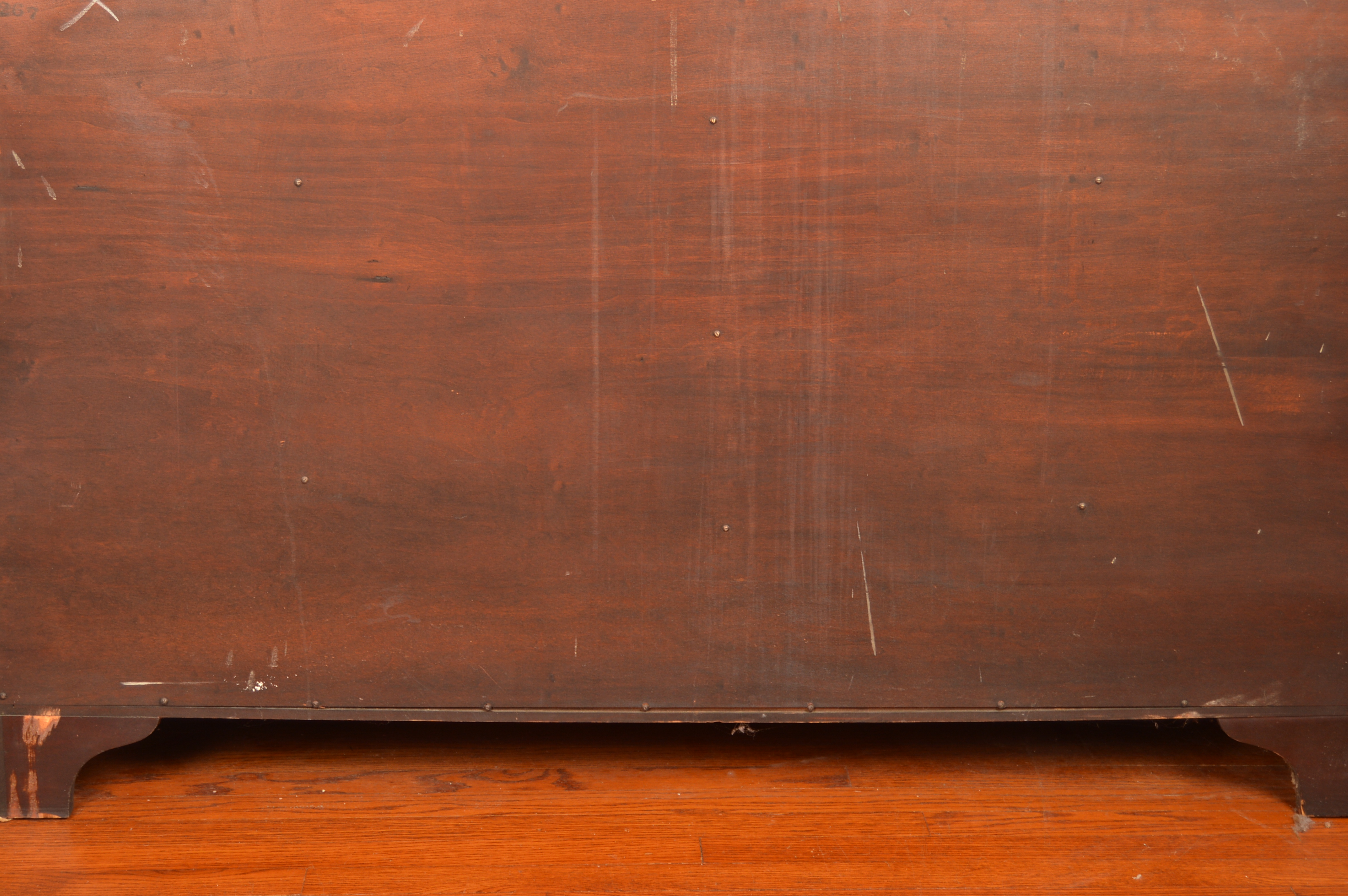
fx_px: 2382
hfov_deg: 31.6
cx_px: 667
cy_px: 343
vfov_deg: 21.3
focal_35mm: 64
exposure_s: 1/125
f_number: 4.2
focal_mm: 31
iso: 100
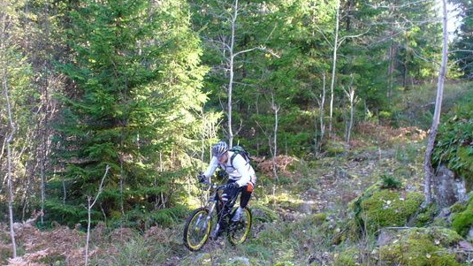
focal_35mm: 62
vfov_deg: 19.3
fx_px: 778
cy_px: 203
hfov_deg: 33.8
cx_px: 224
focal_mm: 7
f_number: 2.9
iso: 100
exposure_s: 1/50
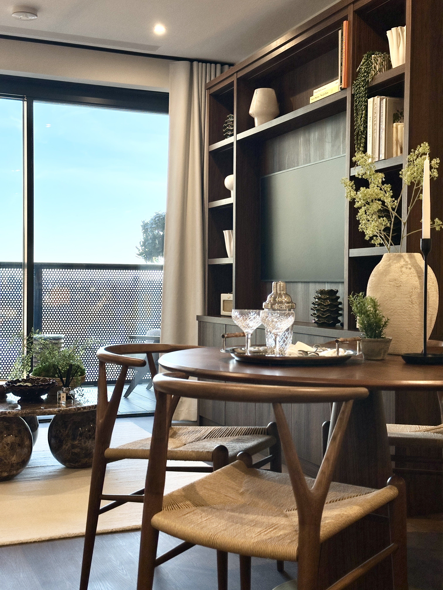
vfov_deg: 39.7
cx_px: 222
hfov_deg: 30.3
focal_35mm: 48
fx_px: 819
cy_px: 295
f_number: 1.78
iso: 64
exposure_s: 1/419
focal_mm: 6.86
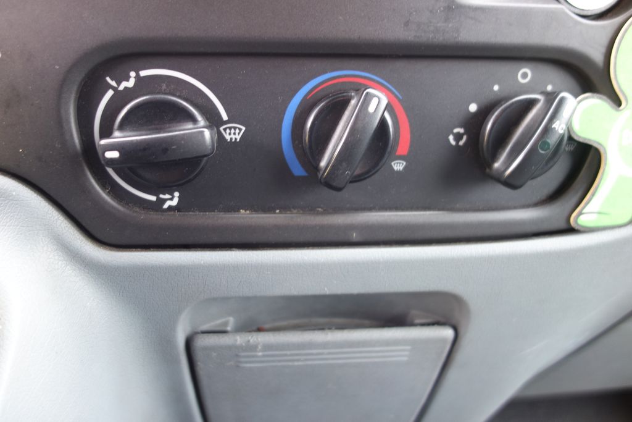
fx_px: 492
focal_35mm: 28
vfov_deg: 46.4
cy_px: 211
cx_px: 316
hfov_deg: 65.5
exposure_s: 1/30
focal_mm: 10.4
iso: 160
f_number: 1.8
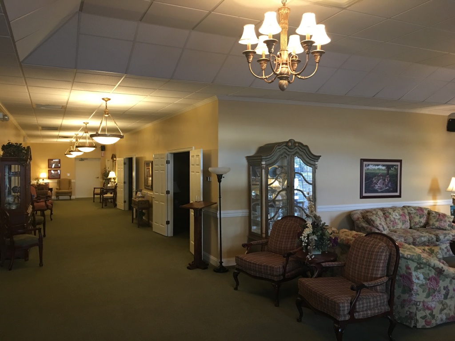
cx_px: 228
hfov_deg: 61.7
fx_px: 381
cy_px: 170
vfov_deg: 48.2
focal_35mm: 29
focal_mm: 4.15
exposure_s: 1/15
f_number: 2.2
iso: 80
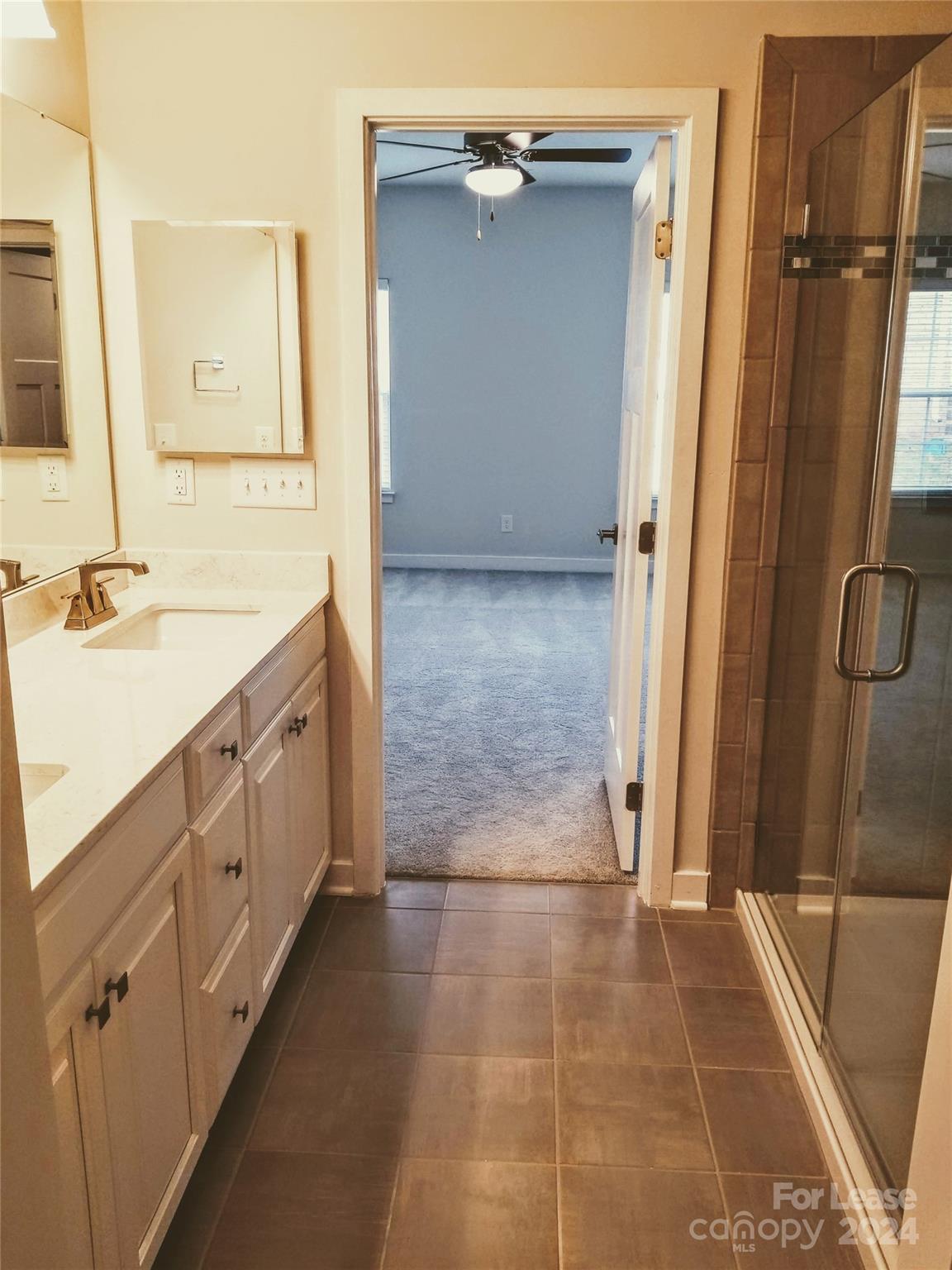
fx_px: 953
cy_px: 635
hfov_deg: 53.1
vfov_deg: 67.3
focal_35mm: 26
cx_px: 476
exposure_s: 1/60
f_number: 1.7
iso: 80
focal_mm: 4.25
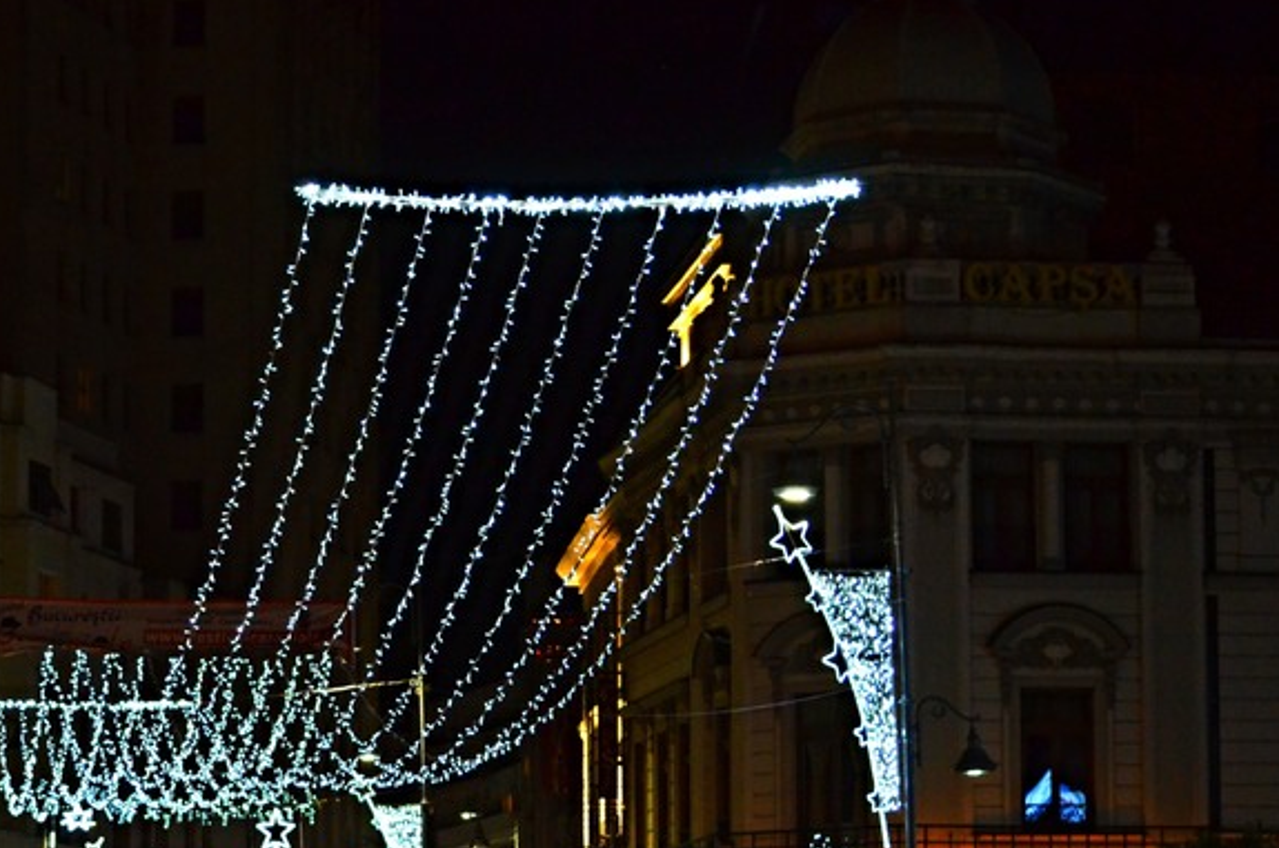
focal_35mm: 136
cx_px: 452
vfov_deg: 10.1
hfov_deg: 15.1
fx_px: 4812
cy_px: 534
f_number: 4.5
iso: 2800
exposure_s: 1/100
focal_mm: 65
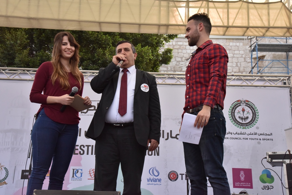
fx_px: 406
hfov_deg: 39.6
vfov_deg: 27.0
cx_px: 146
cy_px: 98
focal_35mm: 50
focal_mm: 50
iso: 2500
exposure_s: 1/800
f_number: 14
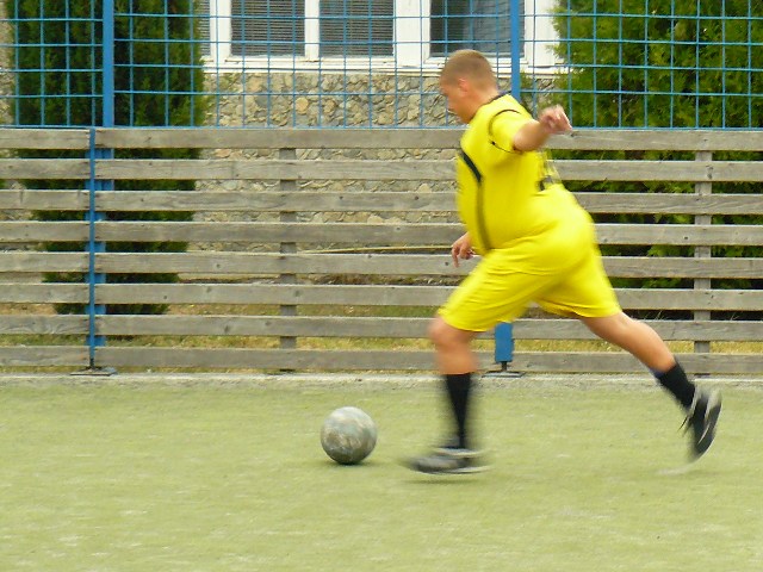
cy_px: 286
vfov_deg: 19.1
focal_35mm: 77
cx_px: 382
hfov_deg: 25.3
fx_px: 1697
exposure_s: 1/80
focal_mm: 12.9
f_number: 3.2
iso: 200
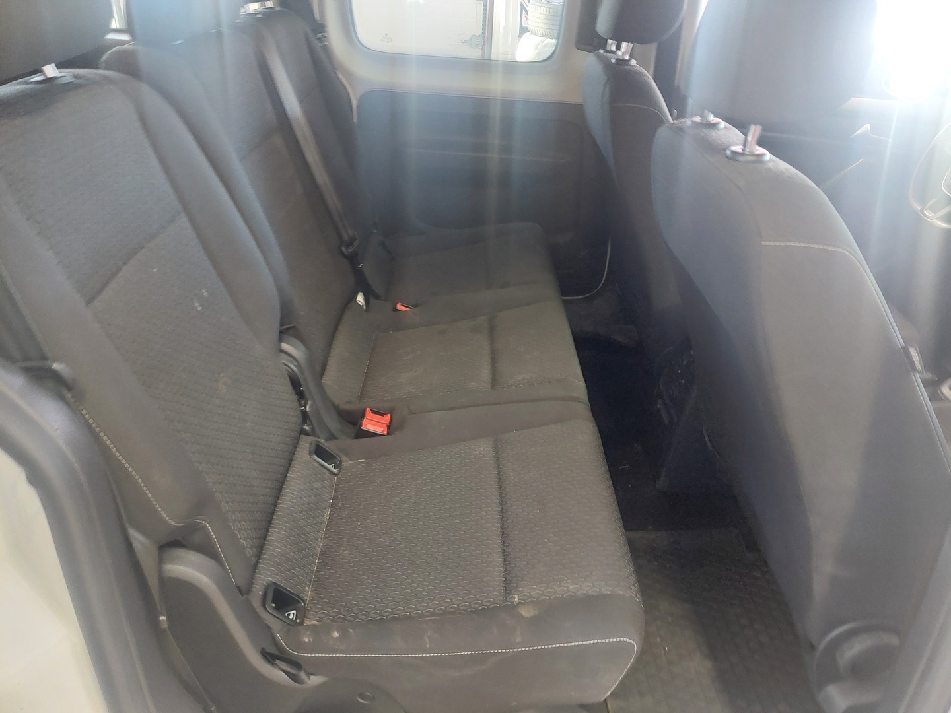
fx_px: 687
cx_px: 476
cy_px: 356
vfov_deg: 54.9
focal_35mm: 25
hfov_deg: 69.4
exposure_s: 1/25
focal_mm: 5.23
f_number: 1.8
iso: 640
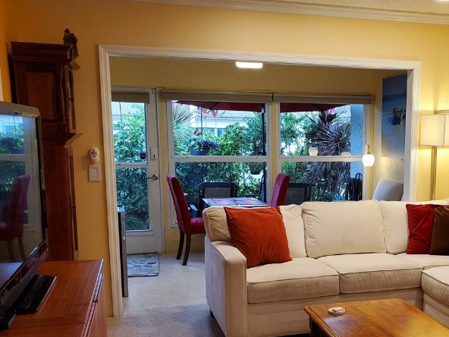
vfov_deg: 31.9
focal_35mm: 45
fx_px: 584
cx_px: 355
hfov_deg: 40.5
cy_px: 228
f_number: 2.4
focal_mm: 4.3
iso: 160
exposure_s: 1/120
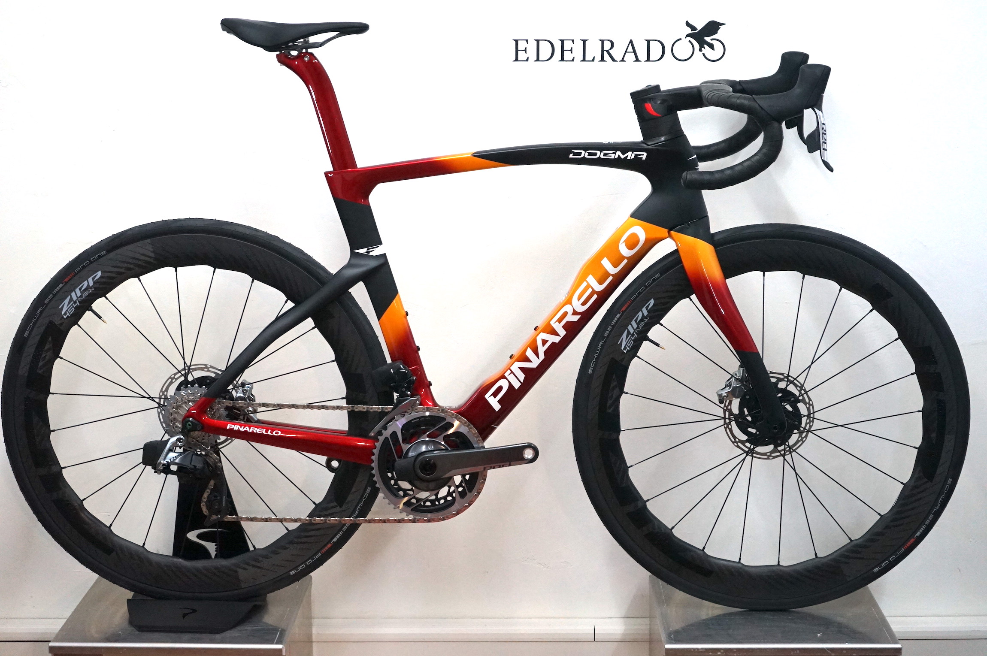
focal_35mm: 70
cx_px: 494
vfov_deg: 19.4
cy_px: 328
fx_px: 1917
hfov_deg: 28.9
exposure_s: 1/160
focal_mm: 70
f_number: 5.6
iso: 2500
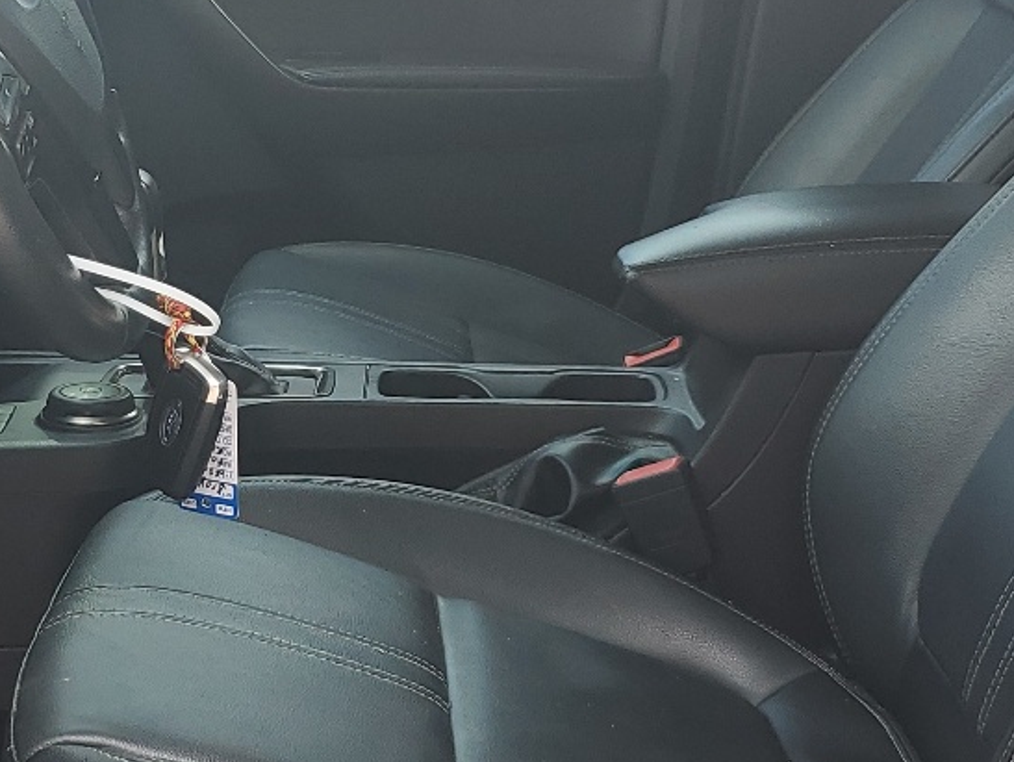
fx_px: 2228
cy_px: 404
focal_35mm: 76
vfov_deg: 19.4
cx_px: 380
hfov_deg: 25.6
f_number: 1.5
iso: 50
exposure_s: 1/270
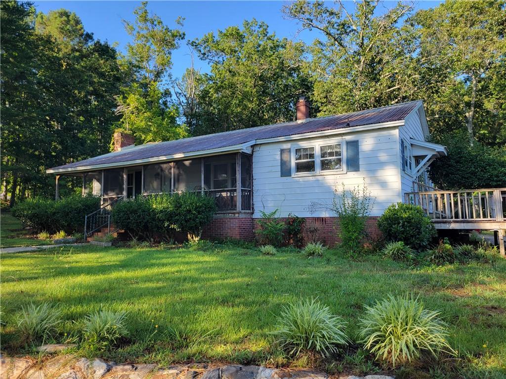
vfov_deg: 53.1
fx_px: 380
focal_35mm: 26
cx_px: 253
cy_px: 190
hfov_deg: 67.3
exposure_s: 1/416
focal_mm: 5.4
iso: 40
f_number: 1.8
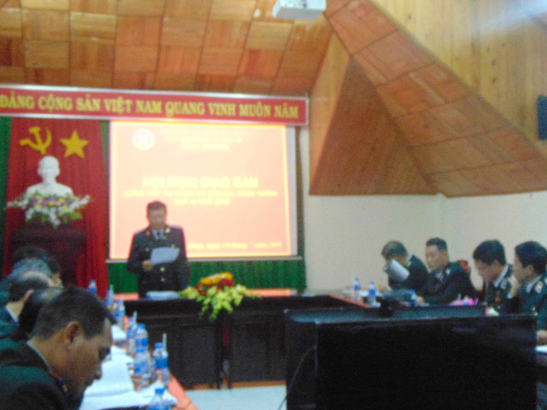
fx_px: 901
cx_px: 331
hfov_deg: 33.7
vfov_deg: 25.6
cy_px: 221
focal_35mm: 57
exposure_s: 1/30
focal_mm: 5.8
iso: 500
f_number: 3.2
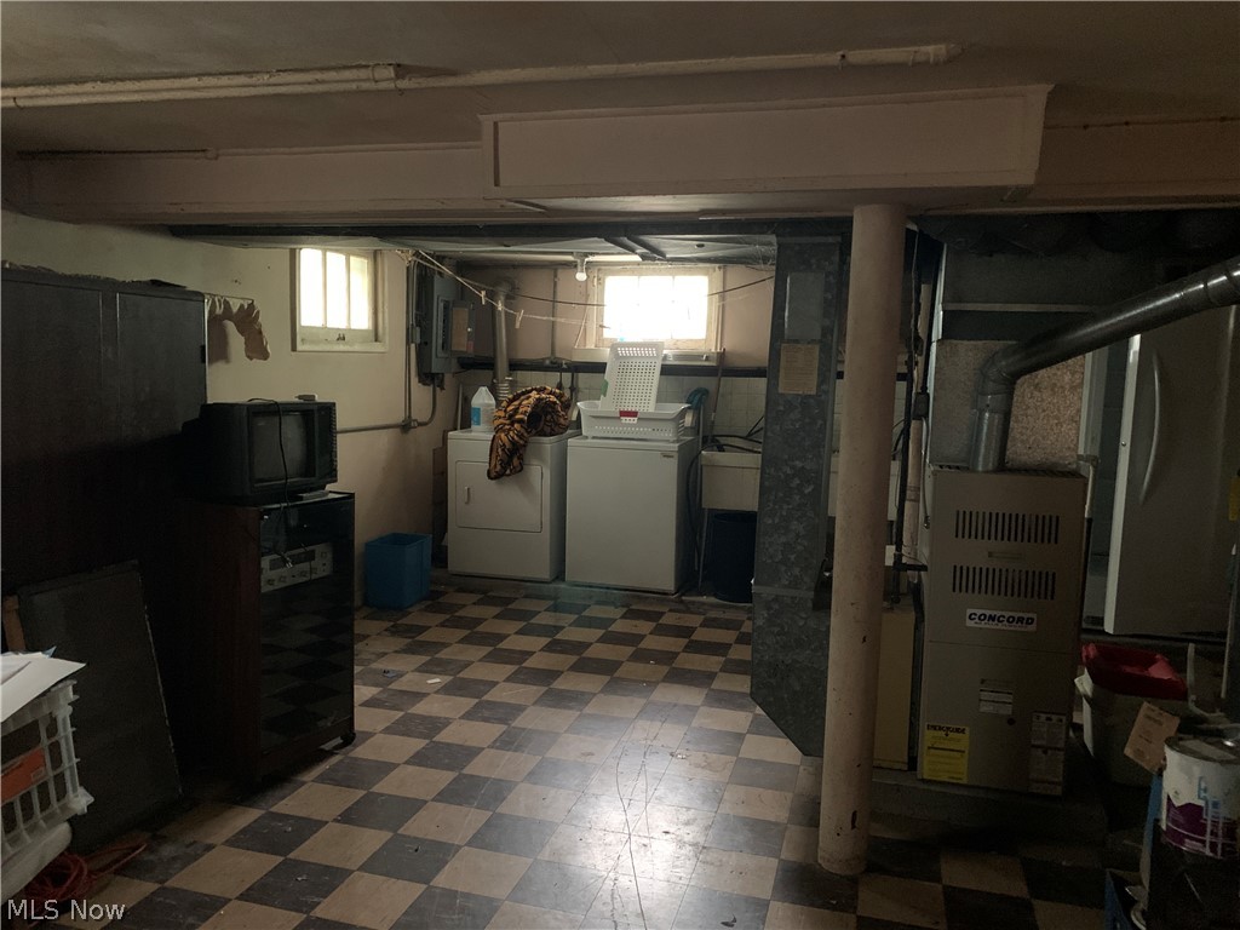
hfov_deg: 67.3
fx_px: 931
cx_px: 620
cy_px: 465
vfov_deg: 53.1
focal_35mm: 26
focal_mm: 4.25
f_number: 1.8
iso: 800
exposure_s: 1/16
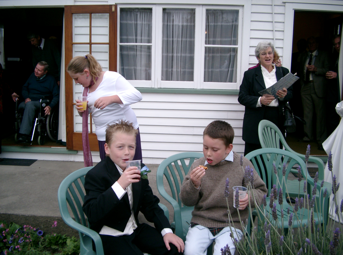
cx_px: 172
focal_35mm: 37
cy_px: 128
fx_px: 365
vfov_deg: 38.5
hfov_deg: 50.3
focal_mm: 7.6
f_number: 2.6
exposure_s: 1/640
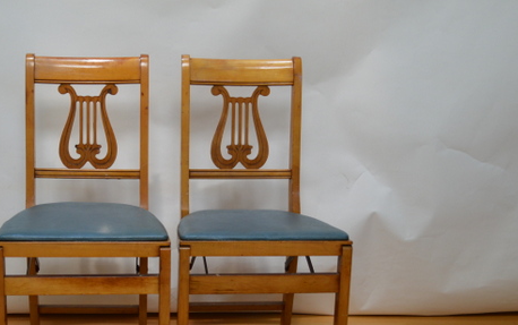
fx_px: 791
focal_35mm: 56
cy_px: 219
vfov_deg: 23.1
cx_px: 173
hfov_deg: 35.9
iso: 400
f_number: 5
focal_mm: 24
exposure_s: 1/100
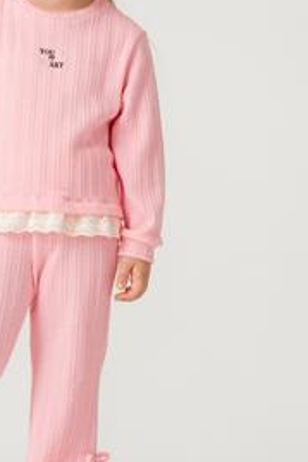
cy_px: 216
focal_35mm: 248
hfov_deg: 5.5
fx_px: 3187
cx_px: 34
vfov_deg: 8.3
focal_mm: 111
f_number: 8
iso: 160
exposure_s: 1/160
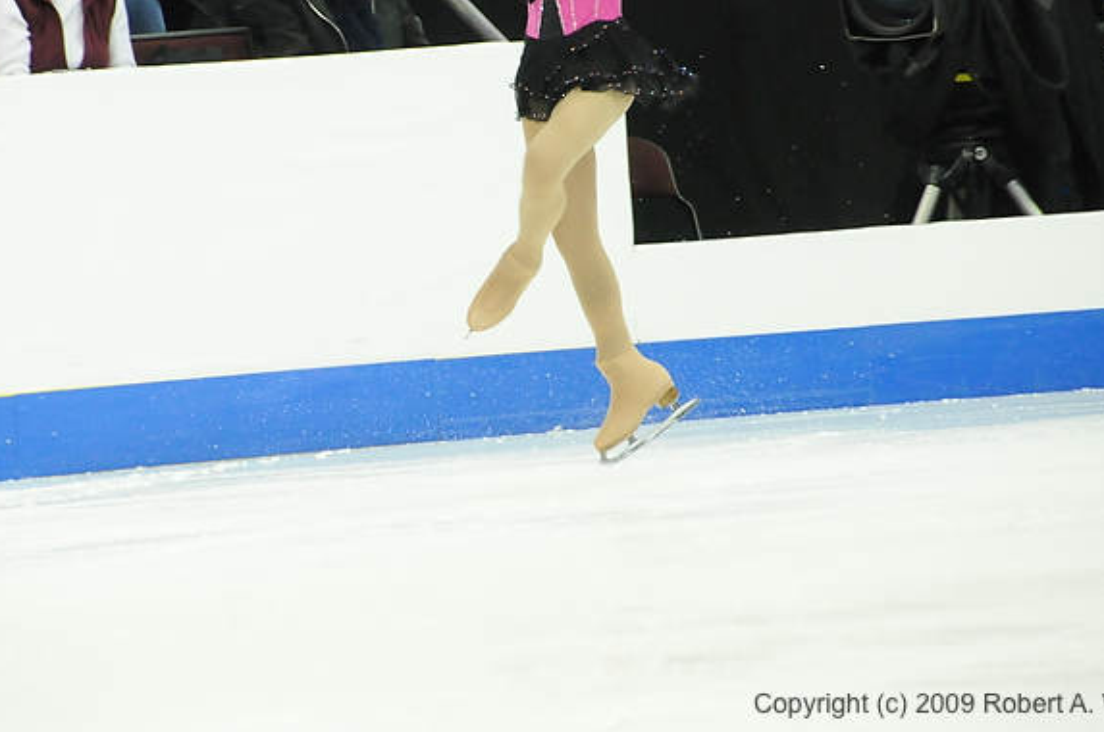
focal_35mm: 419
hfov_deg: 4.9
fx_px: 12828
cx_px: 453
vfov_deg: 3.3
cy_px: 232
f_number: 5.6
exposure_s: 1/500
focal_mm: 200
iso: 3200
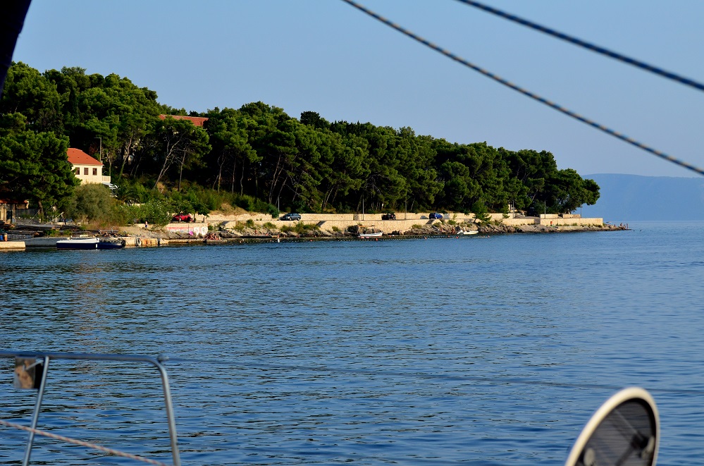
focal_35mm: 105
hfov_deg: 19.5
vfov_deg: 13.0
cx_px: 352
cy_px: 233
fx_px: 2048
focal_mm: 70
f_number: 5.6
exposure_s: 1/1600
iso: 400
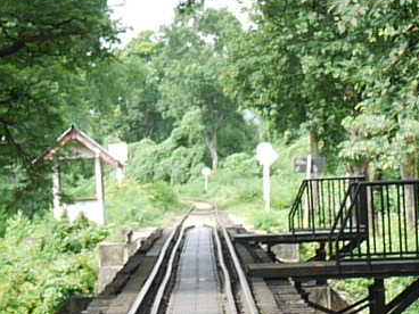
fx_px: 2590
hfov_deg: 9.2
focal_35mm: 214
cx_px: 381
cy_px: 129
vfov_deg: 6.9
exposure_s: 1/125
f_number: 4.5
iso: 100
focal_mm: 14
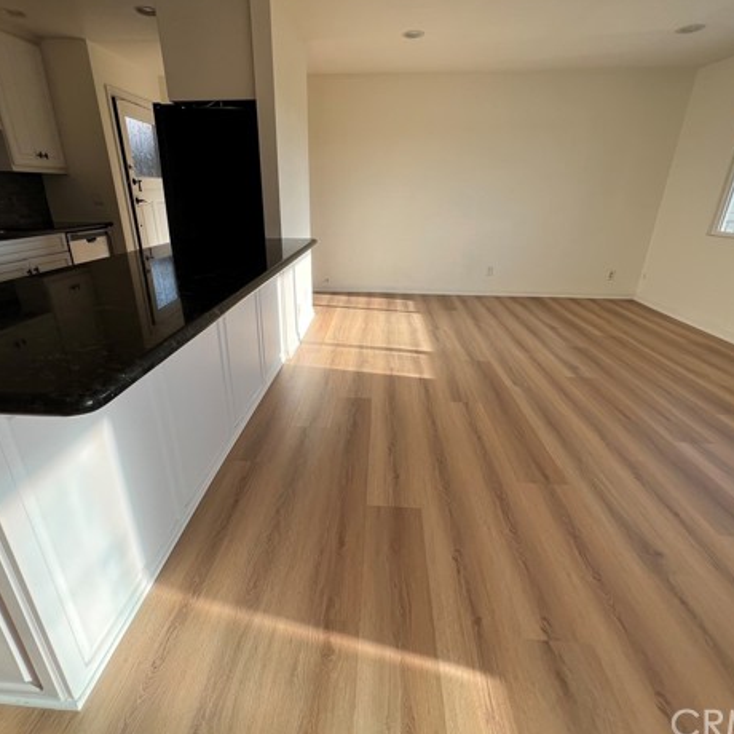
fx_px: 384
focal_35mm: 16
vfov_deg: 87.4
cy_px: 364
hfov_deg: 87.4
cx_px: 348
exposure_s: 1/218
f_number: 1.8
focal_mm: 1.57
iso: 32
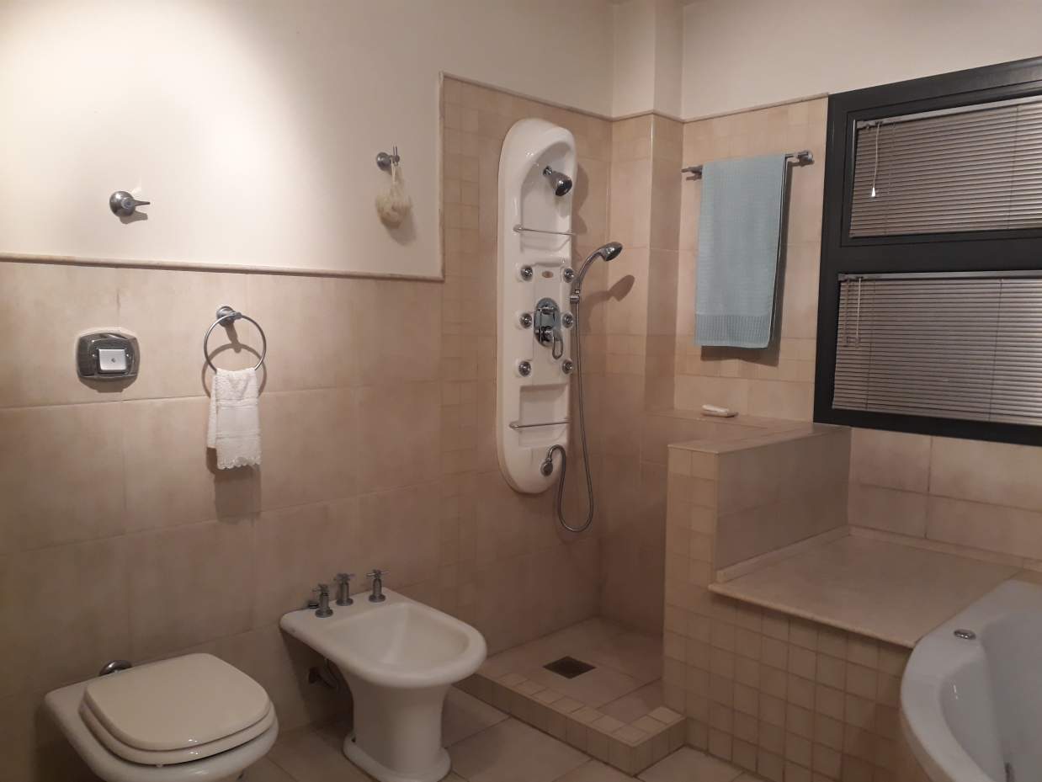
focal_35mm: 27
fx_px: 813
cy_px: 391
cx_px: 521
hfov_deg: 65.3
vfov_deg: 51.4
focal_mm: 3.6
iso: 160
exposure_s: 1/33
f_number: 1.9
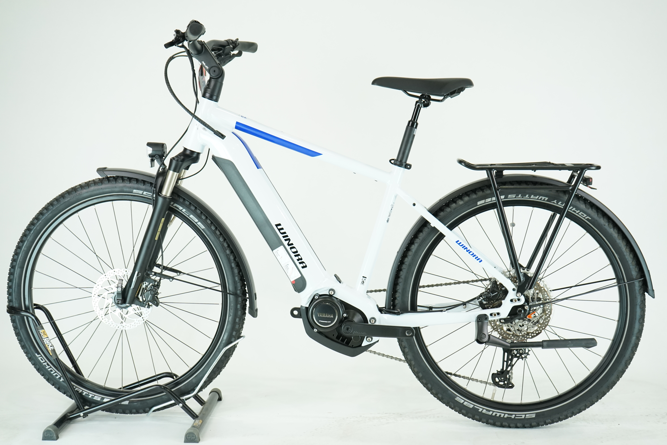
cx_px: 334
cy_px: 222
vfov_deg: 25.5
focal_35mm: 53
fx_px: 982
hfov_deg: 37.5
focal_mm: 53
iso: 1600
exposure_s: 1/200
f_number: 5.6
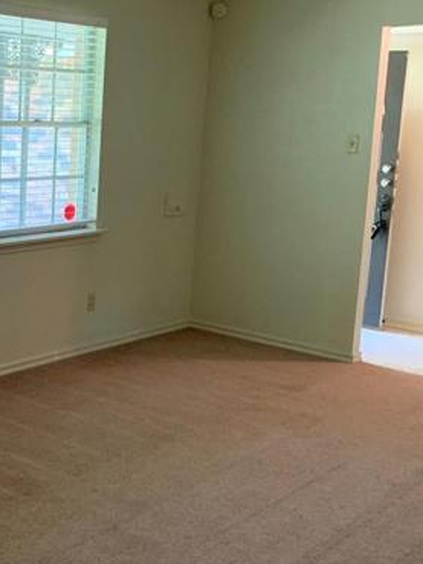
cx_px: -2
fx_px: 881
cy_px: 265
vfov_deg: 35.6
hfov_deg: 25.6
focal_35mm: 54
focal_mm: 4.25
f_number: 1.8
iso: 320
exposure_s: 1/60
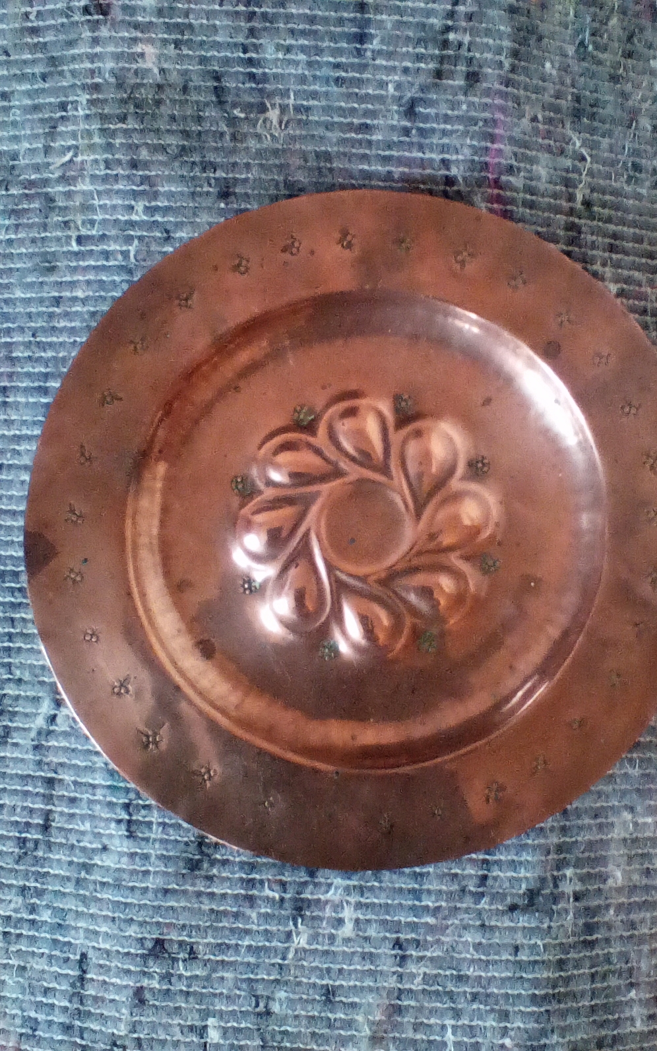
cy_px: 526
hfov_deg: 38.2
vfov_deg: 58.1
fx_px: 945
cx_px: 391
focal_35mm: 33
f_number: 2.4
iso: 665
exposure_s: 1/15
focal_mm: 2.38
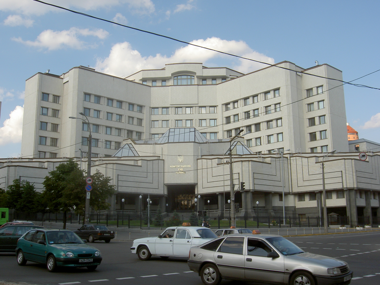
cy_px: 142
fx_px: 417
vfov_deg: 37.7
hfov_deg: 49.0
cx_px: 190
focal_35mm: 38
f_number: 4.9
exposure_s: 1/320
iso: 50
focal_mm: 6.3
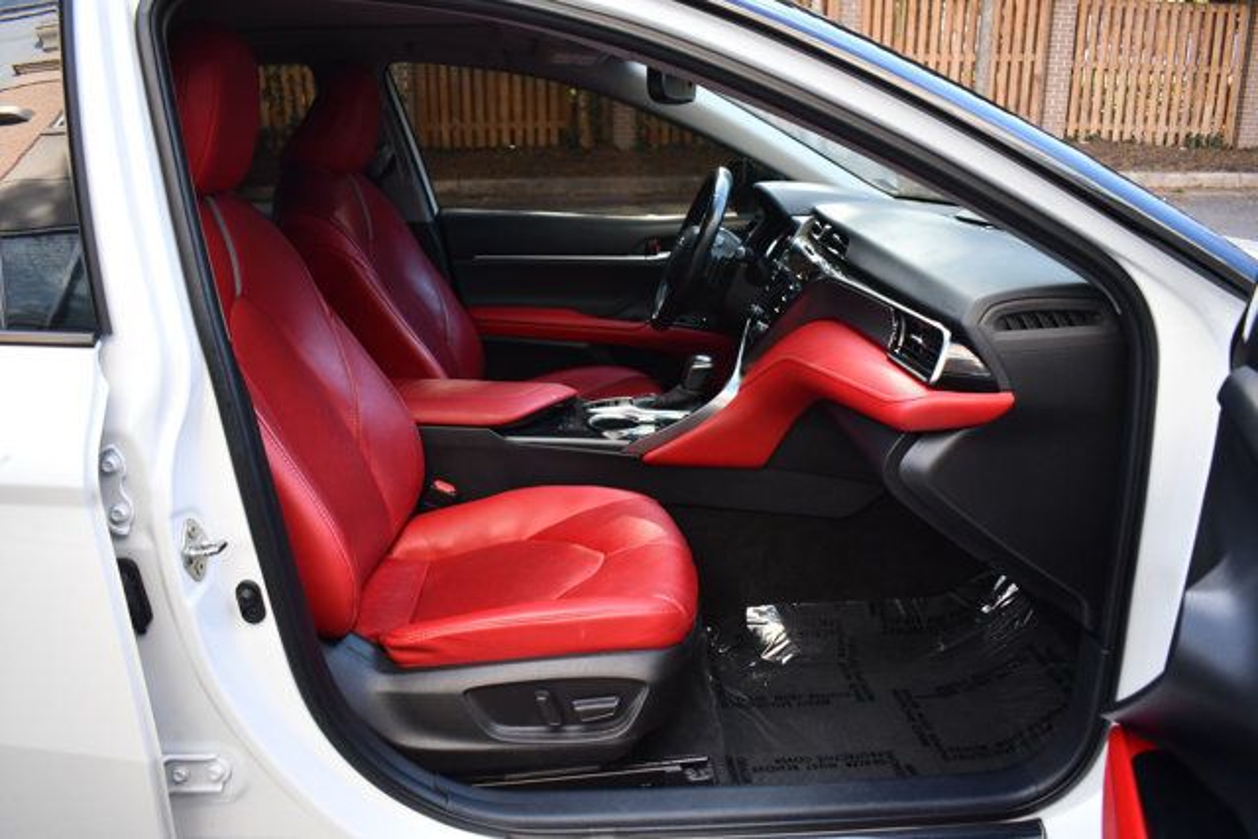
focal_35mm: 27
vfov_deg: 48.0
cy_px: 420
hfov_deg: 67.4
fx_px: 944
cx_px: 629
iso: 560
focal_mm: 18
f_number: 3.5
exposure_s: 1/250
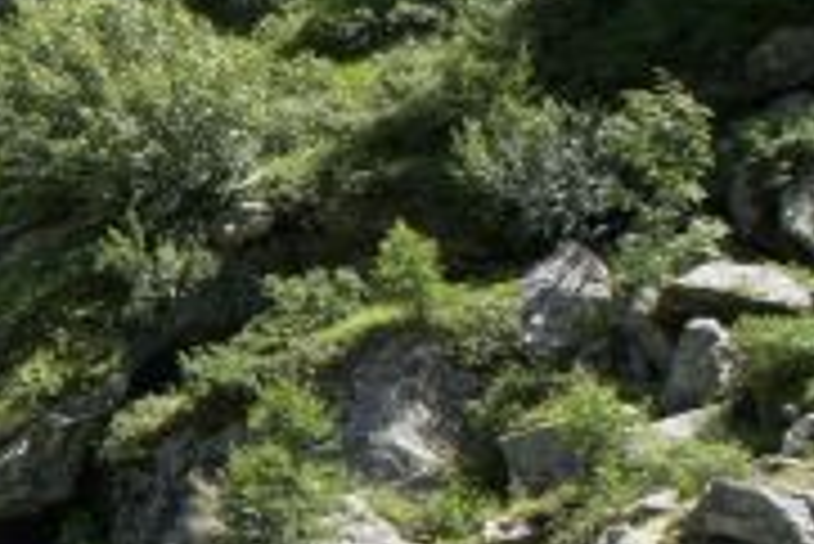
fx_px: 3892
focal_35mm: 172
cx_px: -760
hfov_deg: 11.0
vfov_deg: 7.9
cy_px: 701
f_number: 8
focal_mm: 26
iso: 200
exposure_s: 1/160
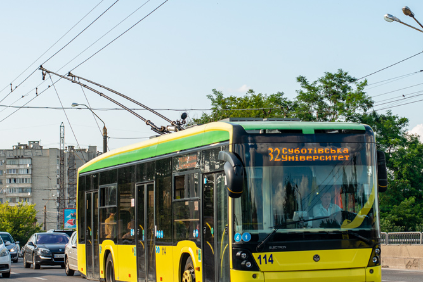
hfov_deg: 22.6
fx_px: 1058
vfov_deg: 15.2
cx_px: 216
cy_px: 128
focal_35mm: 90
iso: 320
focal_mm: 50
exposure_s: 1/640
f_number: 4.5
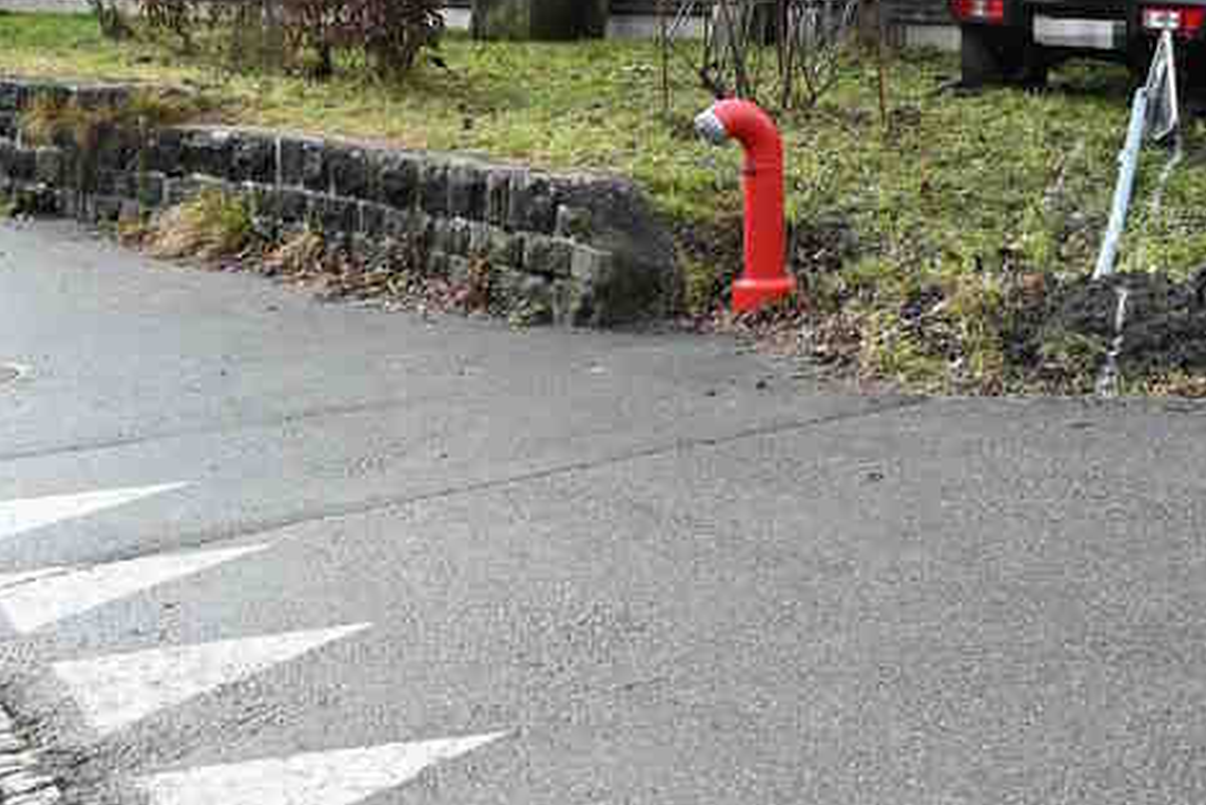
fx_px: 2187
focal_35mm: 65
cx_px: 1209
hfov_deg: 28.9
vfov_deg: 20.7
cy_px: 190
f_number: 6.3
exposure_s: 1/100
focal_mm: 25.5
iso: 100
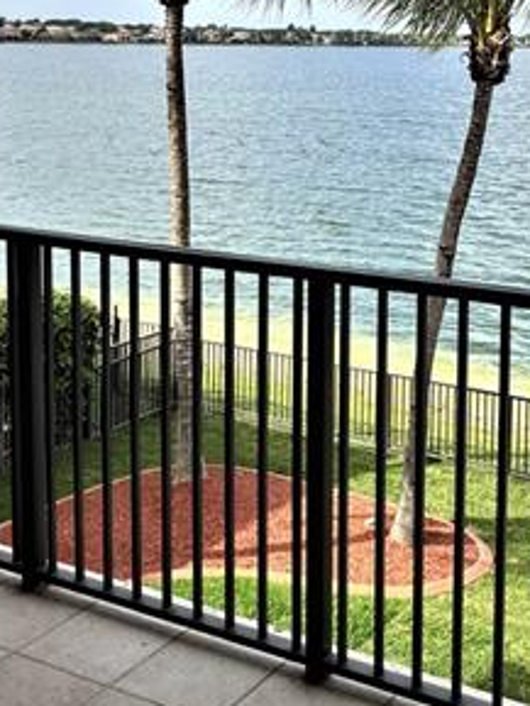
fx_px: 1102
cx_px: 405
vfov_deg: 34.6
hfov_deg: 26.7
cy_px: 159
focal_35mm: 54
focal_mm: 5.1
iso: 50
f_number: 1.6
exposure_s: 1/2755
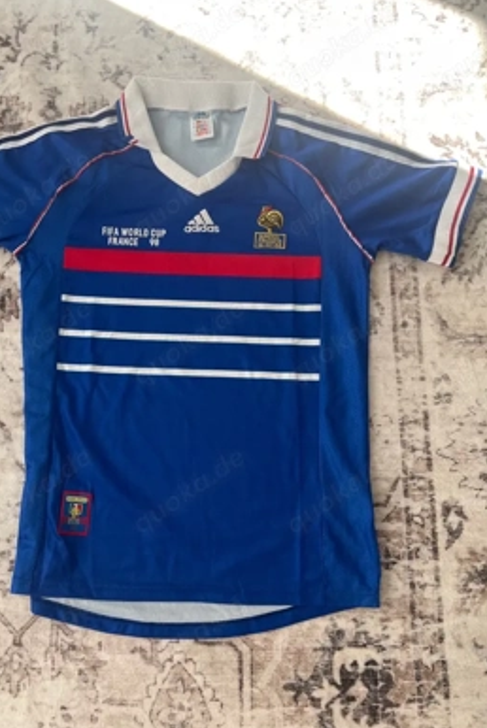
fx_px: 567
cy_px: 358
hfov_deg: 46.4
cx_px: 211
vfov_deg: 65.4
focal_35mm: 28
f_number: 1.5
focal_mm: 5.7
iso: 80
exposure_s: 1/121
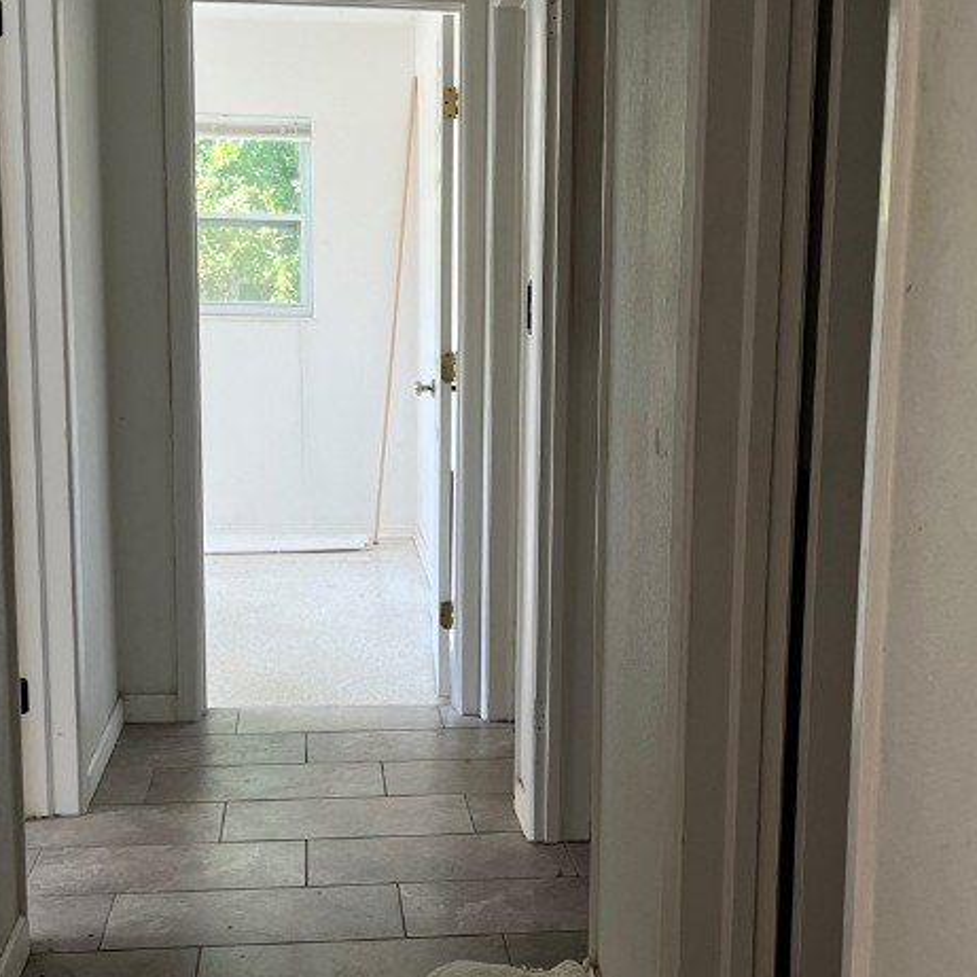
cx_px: 536
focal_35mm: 51
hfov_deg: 33.4
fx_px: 1629
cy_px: 570
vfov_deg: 33.3
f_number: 1.6
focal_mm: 5.1
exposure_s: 1/113
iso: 125
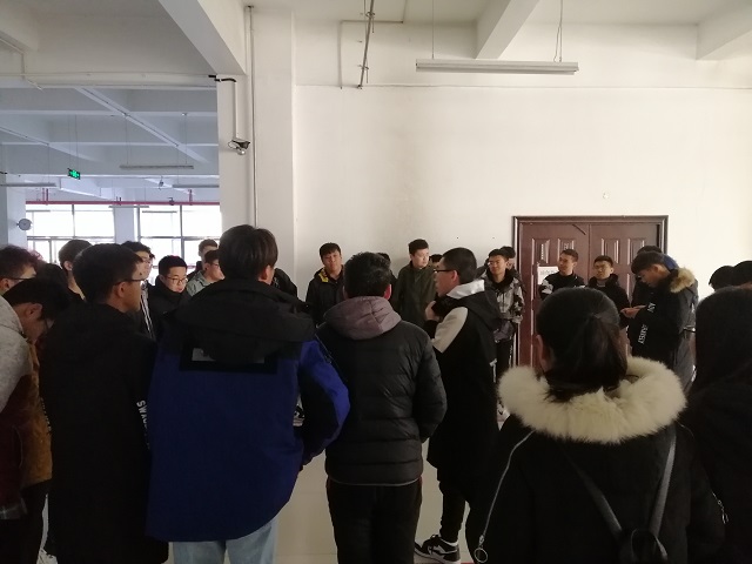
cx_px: 376
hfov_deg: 67.3
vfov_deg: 53.1
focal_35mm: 26
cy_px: 282
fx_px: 565
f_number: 2.2
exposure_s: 1/50
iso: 640
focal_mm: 3.81
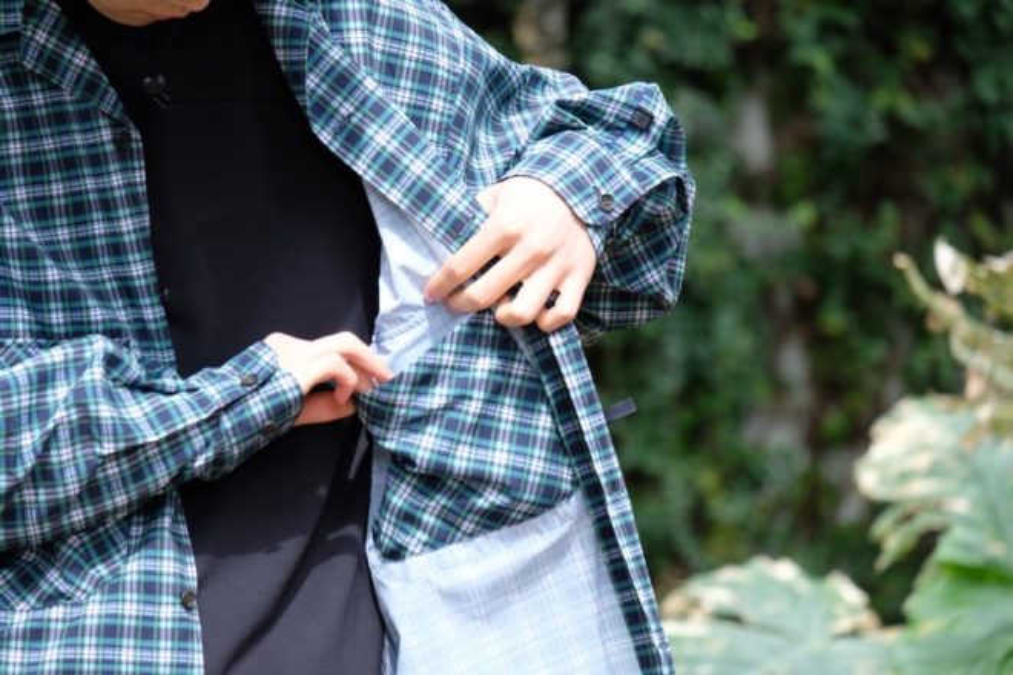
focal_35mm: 345
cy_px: 338
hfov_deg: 6.0
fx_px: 9707
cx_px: 506
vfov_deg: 4.0
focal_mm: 230
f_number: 6.7
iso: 800
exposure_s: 1/125
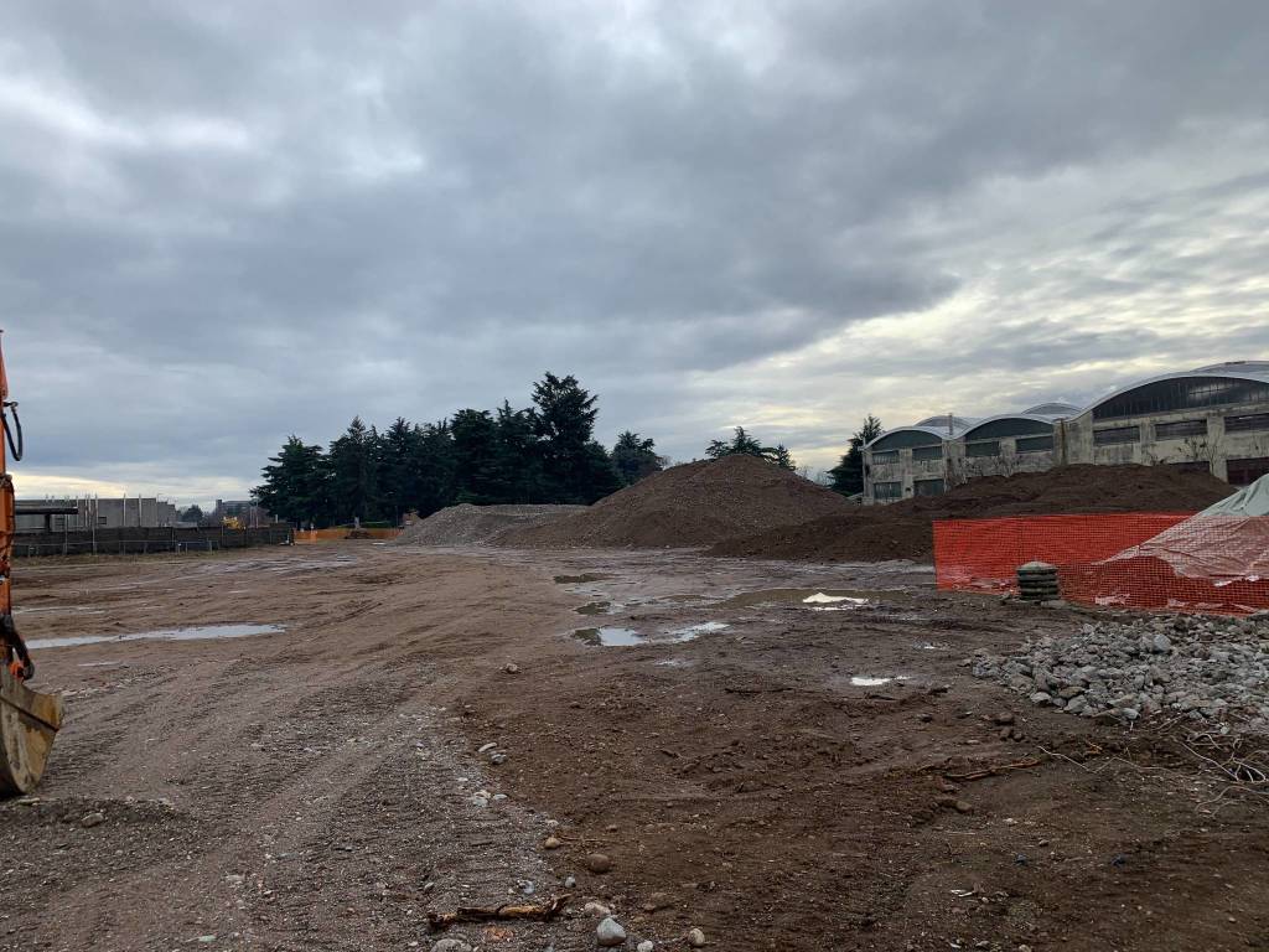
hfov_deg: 67.3
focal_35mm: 26
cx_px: 634
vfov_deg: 53.1
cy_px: 476
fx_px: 953
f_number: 1.8
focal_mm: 4.25
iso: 25
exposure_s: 1/1916
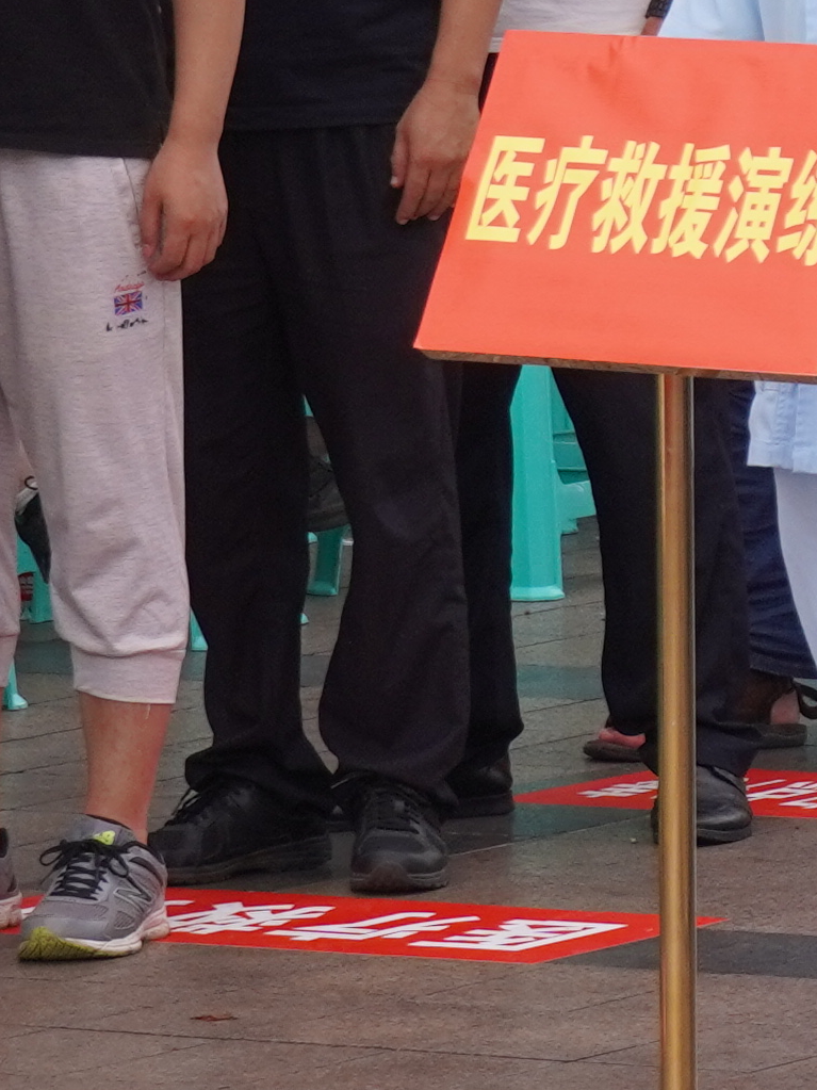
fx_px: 13314
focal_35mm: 423
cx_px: 1932
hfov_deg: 3.5
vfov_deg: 4.7
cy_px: -330
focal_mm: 50
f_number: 5
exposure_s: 1/160
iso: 250
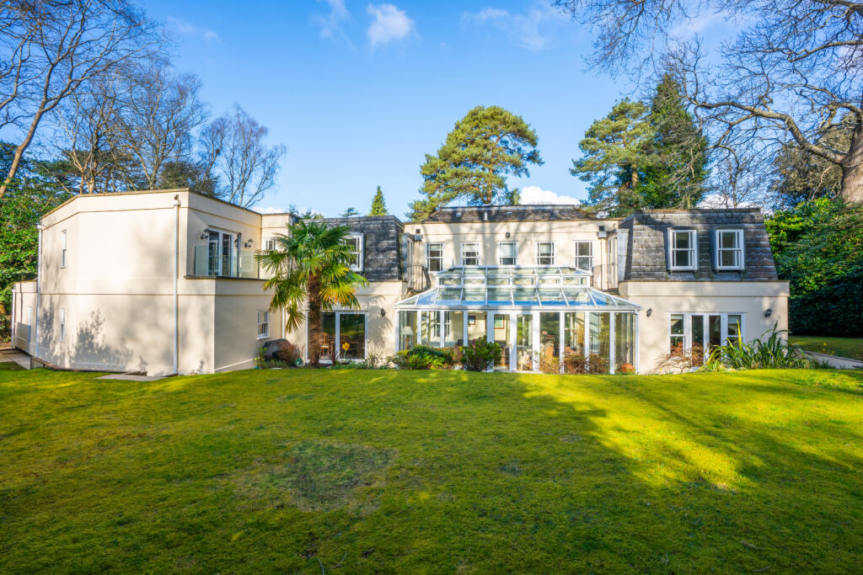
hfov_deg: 96.7
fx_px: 384
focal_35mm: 16
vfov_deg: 73.8
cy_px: 288
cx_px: 432
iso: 200
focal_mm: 16
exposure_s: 1/100
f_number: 11
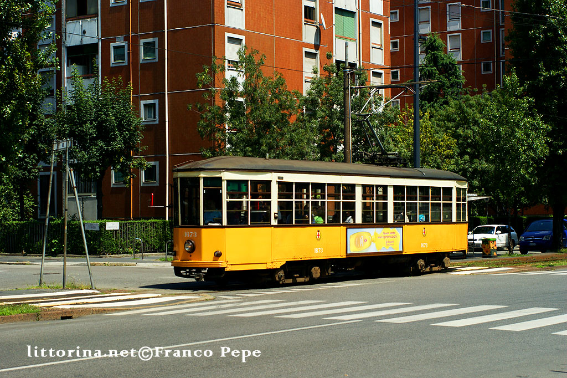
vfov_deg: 18.2
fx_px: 1181
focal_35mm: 75
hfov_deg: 27.0
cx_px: 284
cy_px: 189
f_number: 9
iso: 200
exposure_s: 1/320
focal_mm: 50
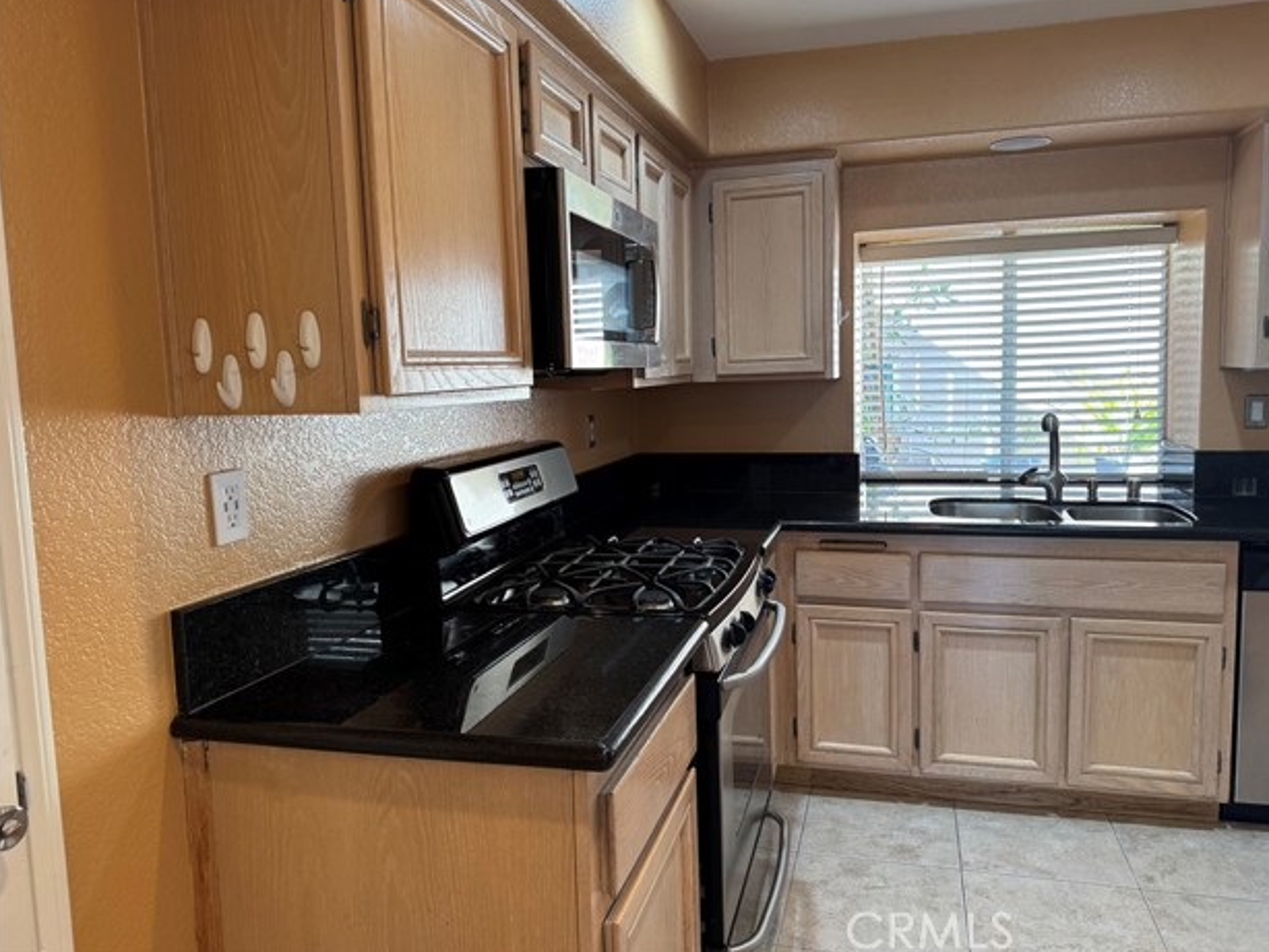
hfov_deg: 69.3
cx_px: 657
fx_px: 917
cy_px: 465
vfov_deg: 54.9
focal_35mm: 25
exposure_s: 1/60
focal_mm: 6.76
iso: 160
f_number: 1.78
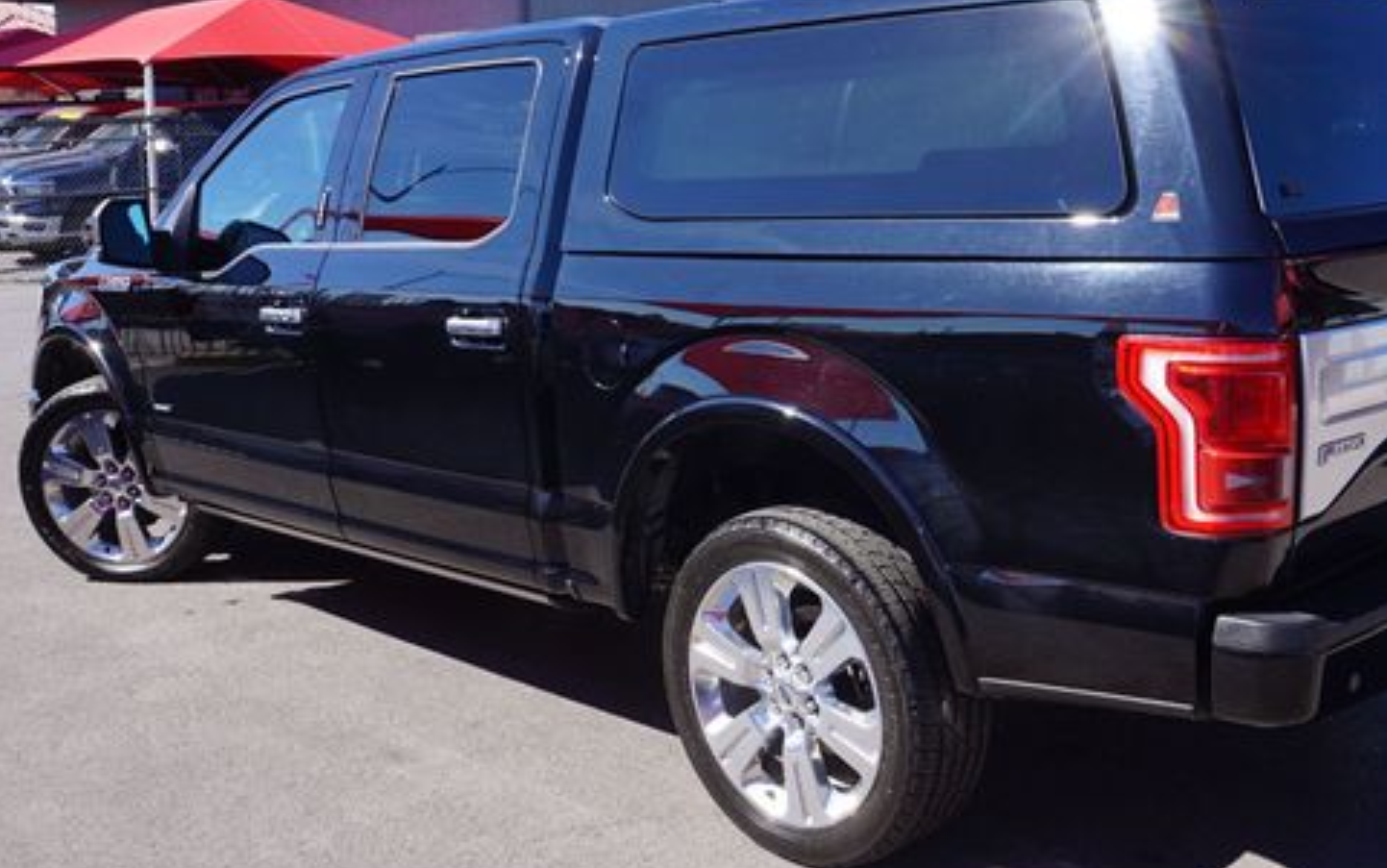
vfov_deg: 30.1
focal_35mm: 43
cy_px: 415
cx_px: 825
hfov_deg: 46.3
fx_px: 1614
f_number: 10
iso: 100
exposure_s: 1/80
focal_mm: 21
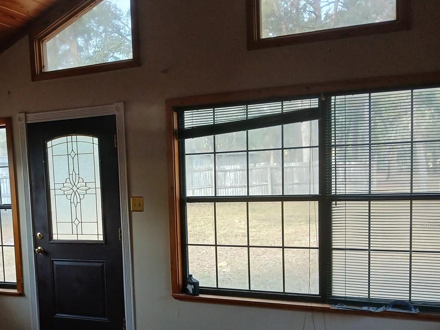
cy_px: 224
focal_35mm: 40
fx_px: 508
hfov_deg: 45.5
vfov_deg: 35.6
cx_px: 123
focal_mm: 3.98
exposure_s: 1/60
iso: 125
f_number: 1.8
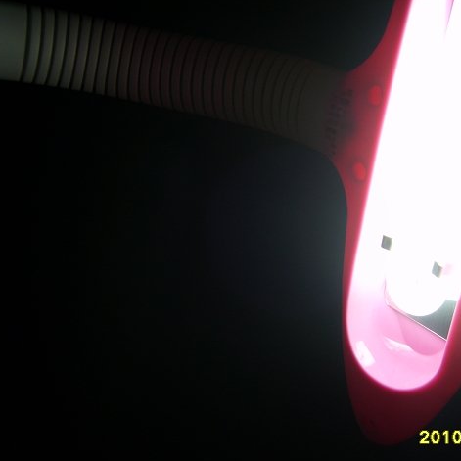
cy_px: 231
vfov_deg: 40.0
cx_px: 290
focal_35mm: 42
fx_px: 633
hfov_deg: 39.7
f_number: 2.8
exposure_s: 1/60
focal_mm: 7.4
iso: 50
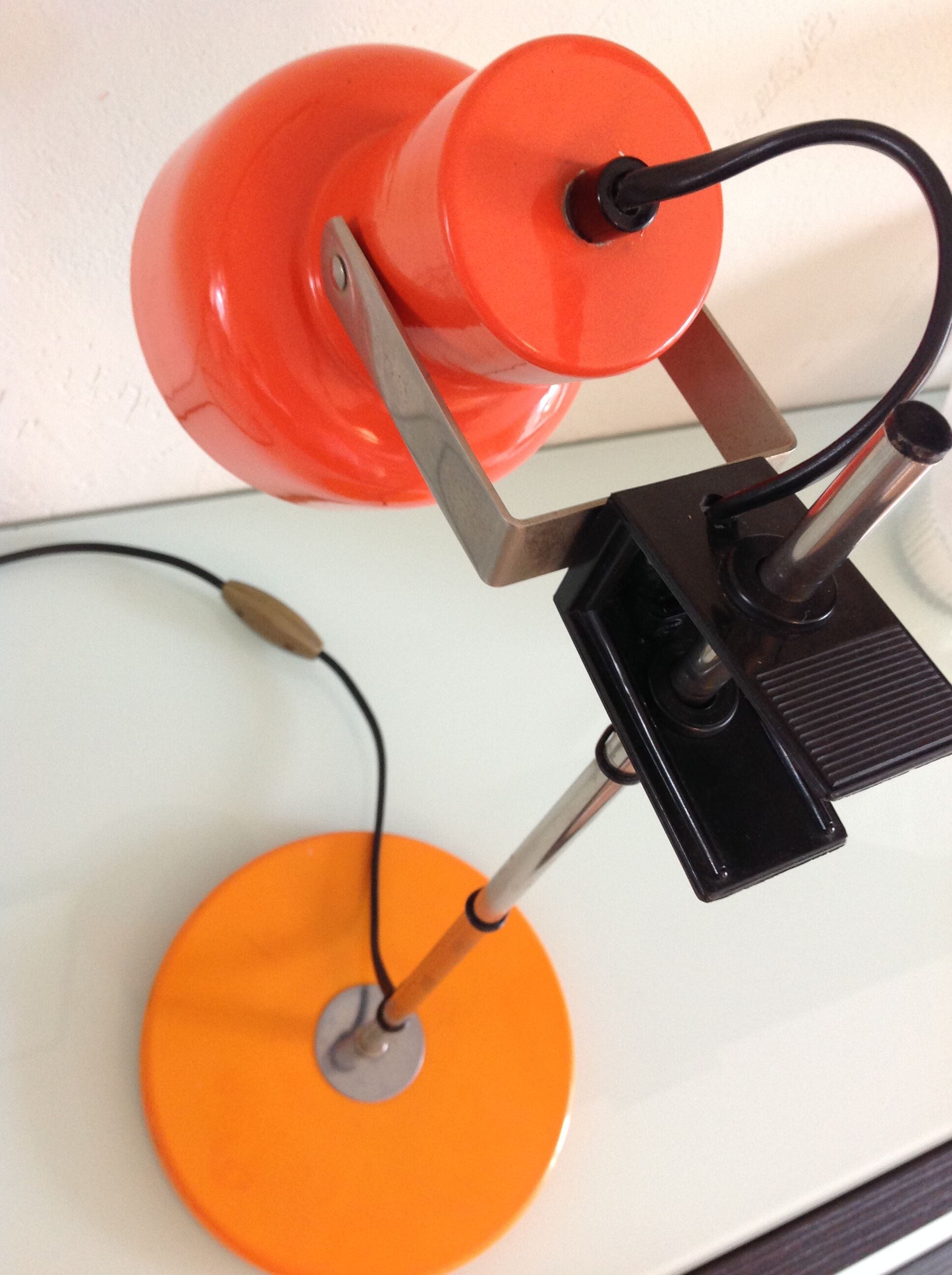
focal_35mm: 35
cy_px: 638
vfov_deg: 52.7
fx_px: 1287
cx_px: 476
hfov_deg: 40.6
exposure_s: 1/15
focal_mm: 4.28
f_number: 2.4
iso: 100
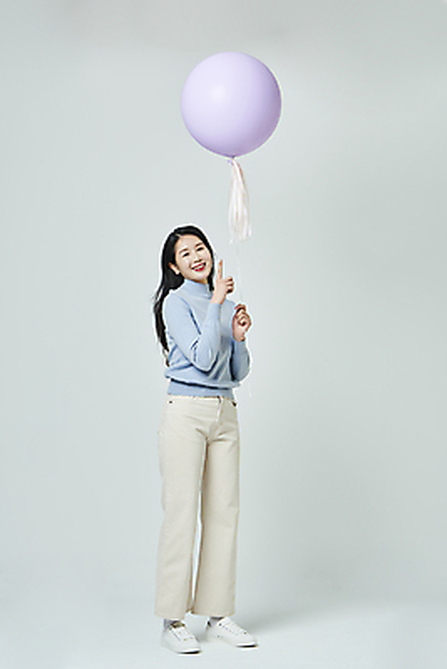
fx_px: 1154
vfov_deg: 32.4
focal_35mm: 62
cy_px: 334
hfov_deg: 21.9
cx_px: 224
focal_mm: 62
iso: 100
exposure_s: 1/125
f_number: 11
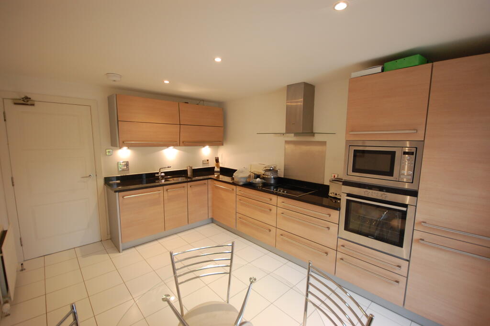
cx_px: 245
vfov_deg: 77.2
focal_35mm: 15
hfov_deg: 100.4
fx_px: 204
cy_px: 163
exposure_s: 1/30
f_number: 4
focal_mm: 10
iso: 640
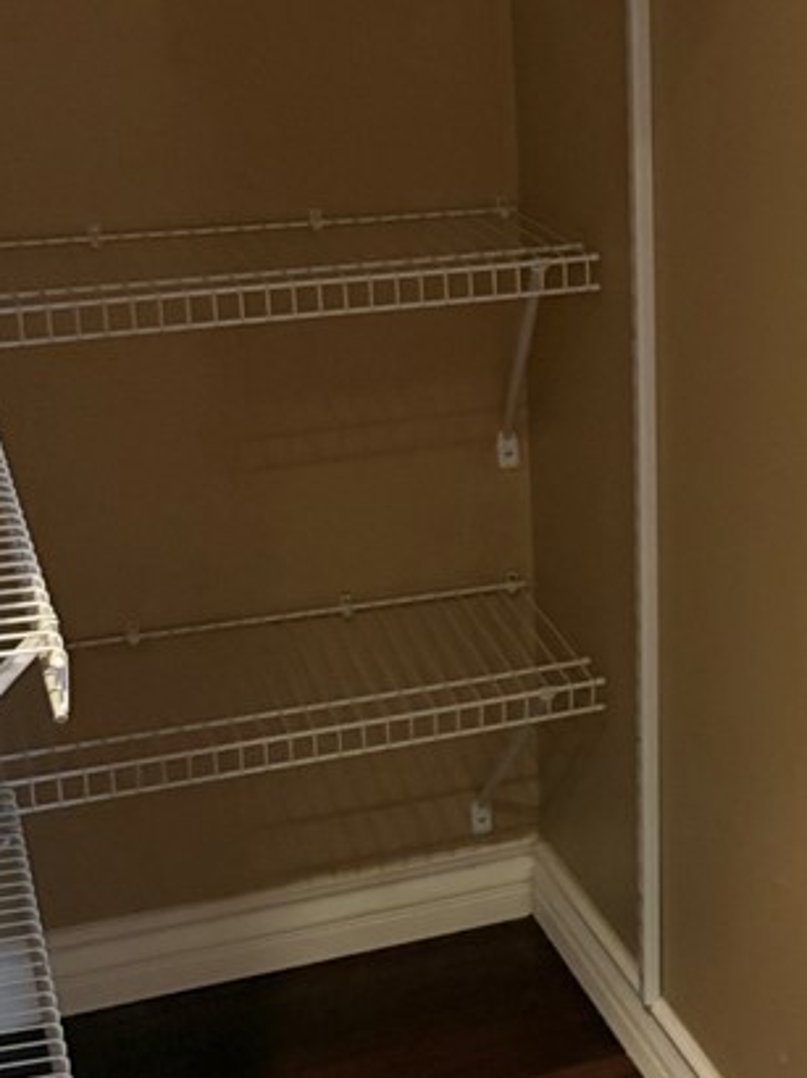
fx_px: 2023
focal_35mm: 65
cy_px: 421
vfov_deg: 29.7
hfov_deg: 21.5
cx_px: 875
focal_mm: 5.96
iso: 500
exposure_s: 1/30
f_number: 1.6
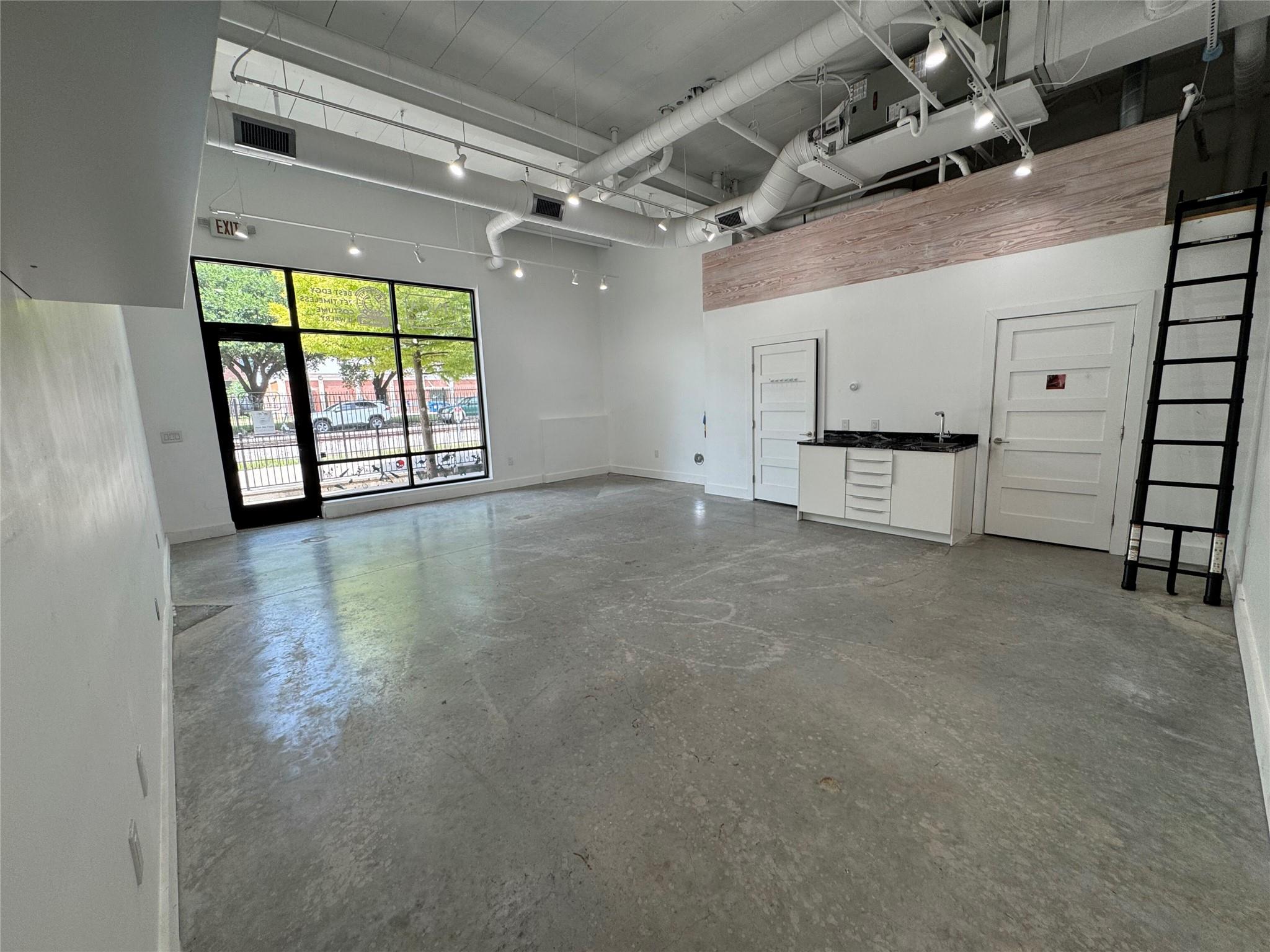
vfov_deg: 85.7
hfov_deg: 102.1
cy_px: 476
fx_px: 514
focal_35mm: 14
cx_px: 635
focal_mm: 2.22
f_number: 2.2
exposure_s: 1/120
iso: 64
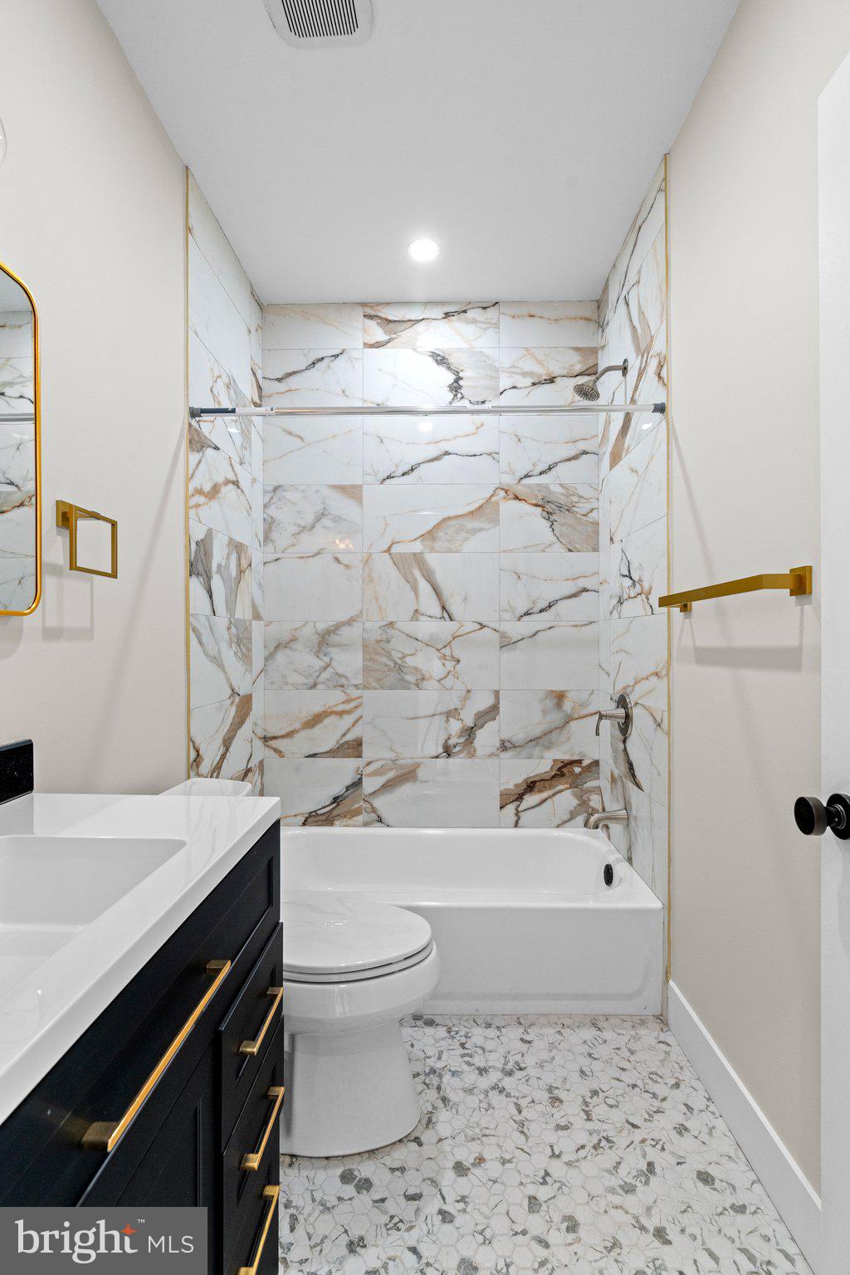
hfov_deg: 73.7
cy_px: 638
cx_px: 425
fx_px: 567
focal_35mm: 16
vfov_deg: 96.7
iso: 1600
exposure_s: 1/5
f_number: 8
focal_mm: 16
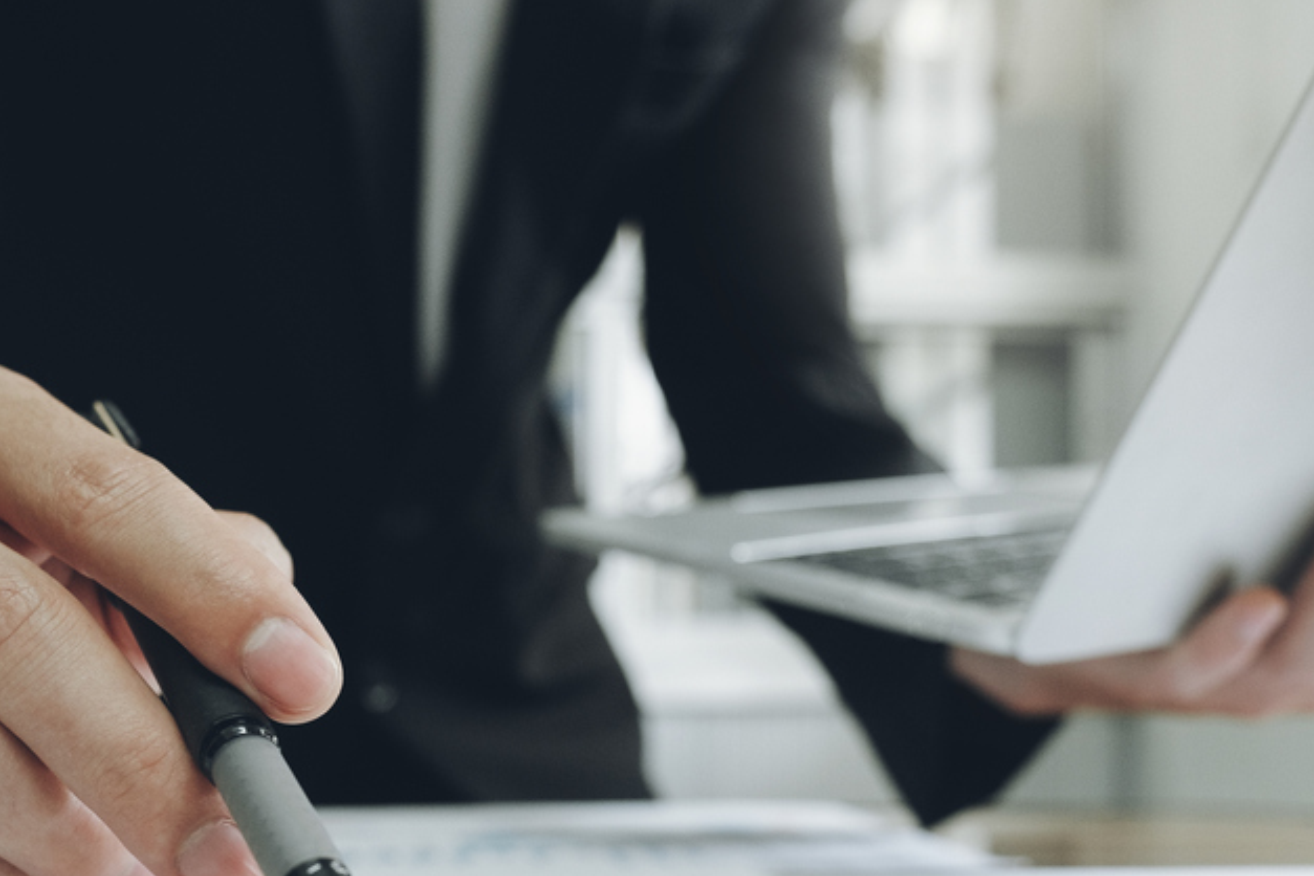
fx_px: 1752
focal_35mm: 48
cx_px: 534
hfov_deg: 41.0
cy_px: 767
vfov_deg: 27.2
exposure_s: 1/60
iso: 640
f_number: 2.8
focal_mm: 16
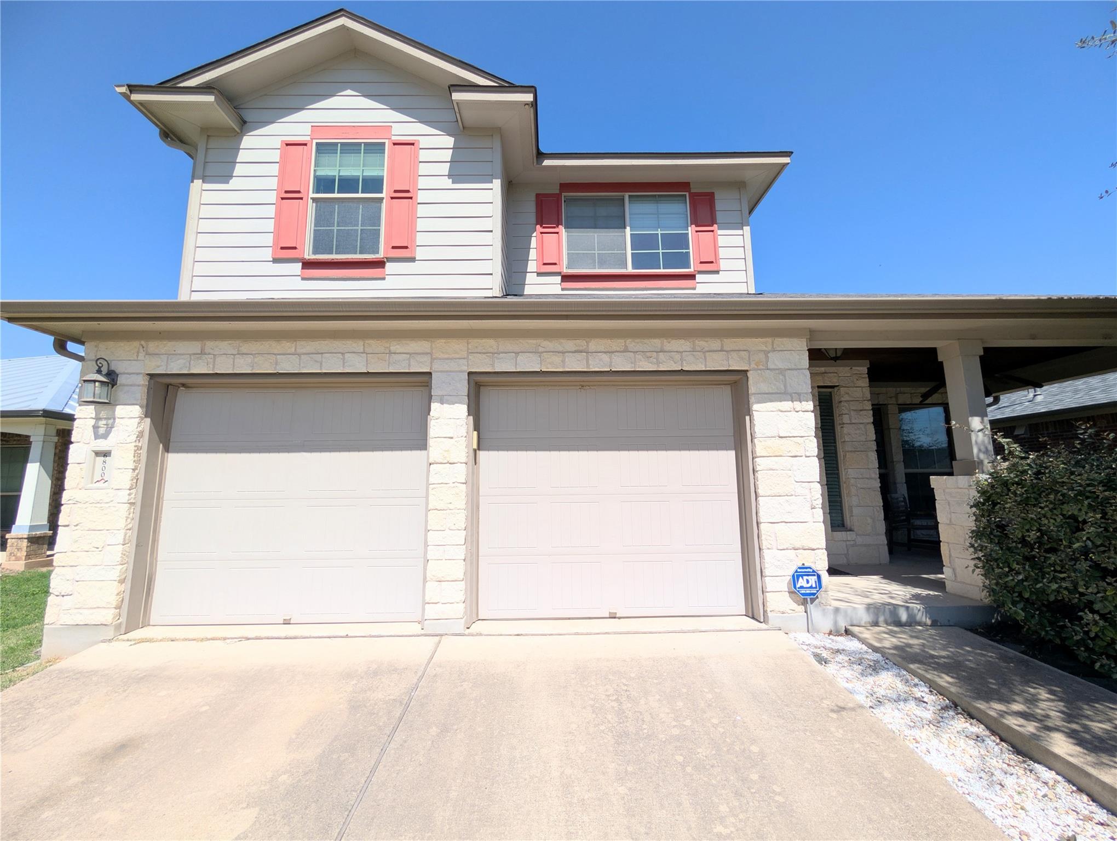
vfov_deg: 94.6
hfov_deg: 110.5
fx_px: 388
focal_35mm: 12
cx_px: 558
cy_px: 420
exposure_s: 1/3636
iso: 50
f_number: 1.7
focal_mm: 2.02
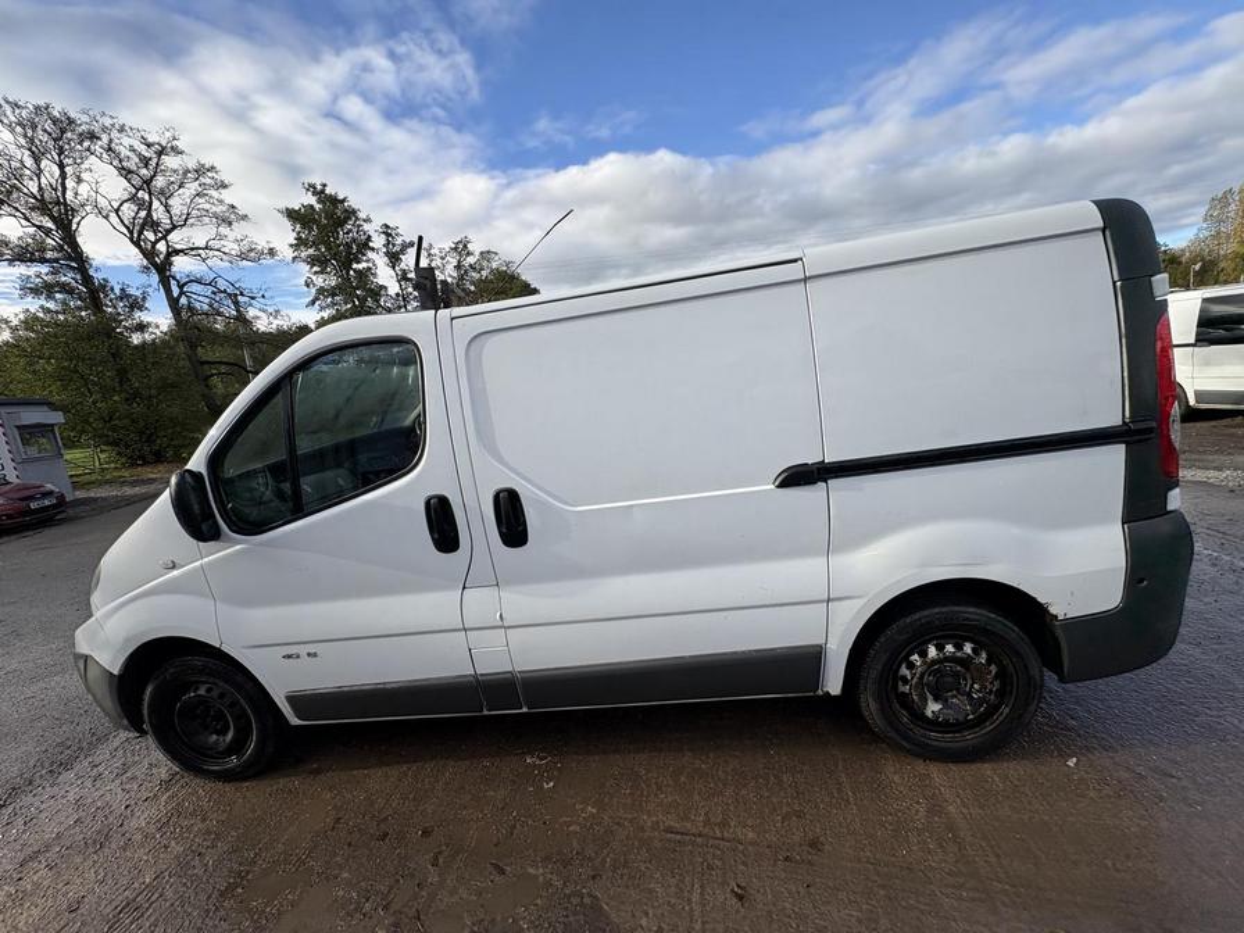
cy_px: 466
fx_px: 503
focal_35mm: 14
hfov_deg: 102.1
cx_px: 622
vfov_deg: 85.7
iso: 40
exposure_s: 1/968
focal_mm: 2.22
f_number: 2.2
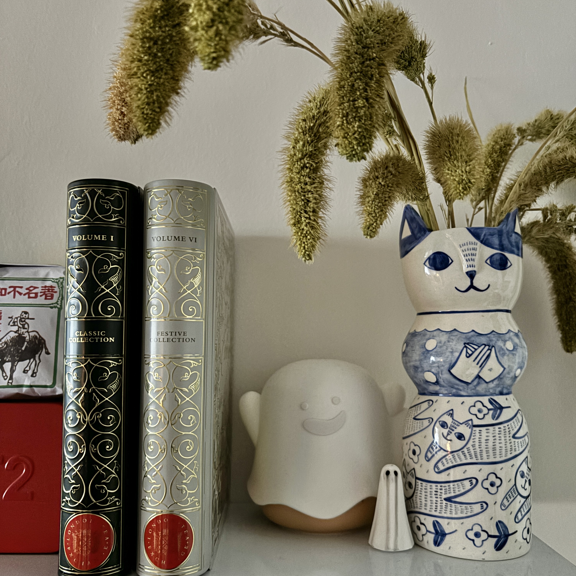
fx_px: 584
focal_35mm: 31
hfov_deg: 52.5
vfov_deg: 52.5
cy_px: 297
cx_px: 287
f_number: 1.6
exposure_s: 1/25
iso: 1000
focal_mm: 5.96
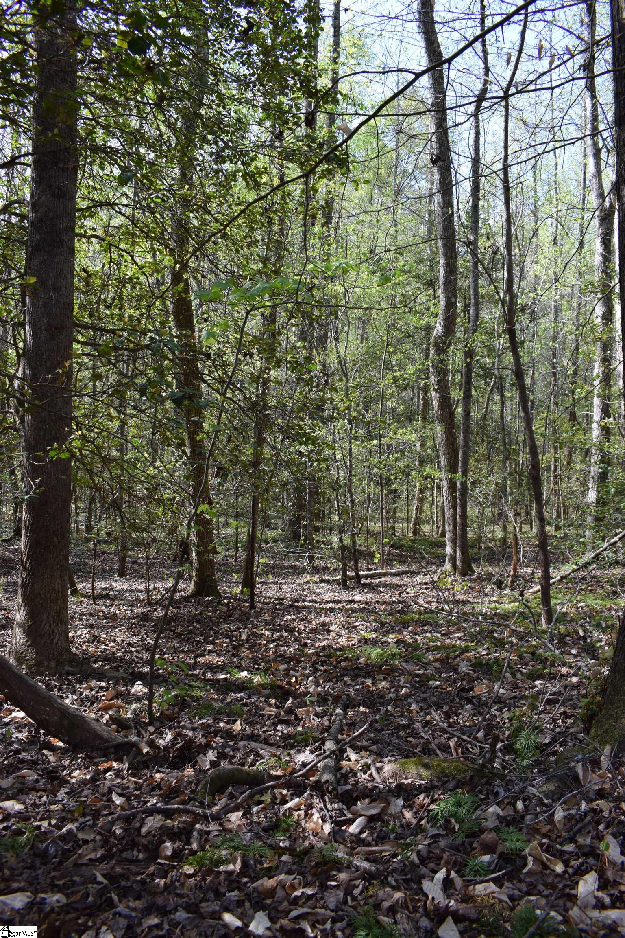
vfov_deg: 67.4
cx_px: 312
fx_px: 703
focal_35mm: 27
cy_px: 469
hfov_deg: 47.9
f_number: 7.1
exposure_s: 1/200
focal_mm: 18
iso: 400
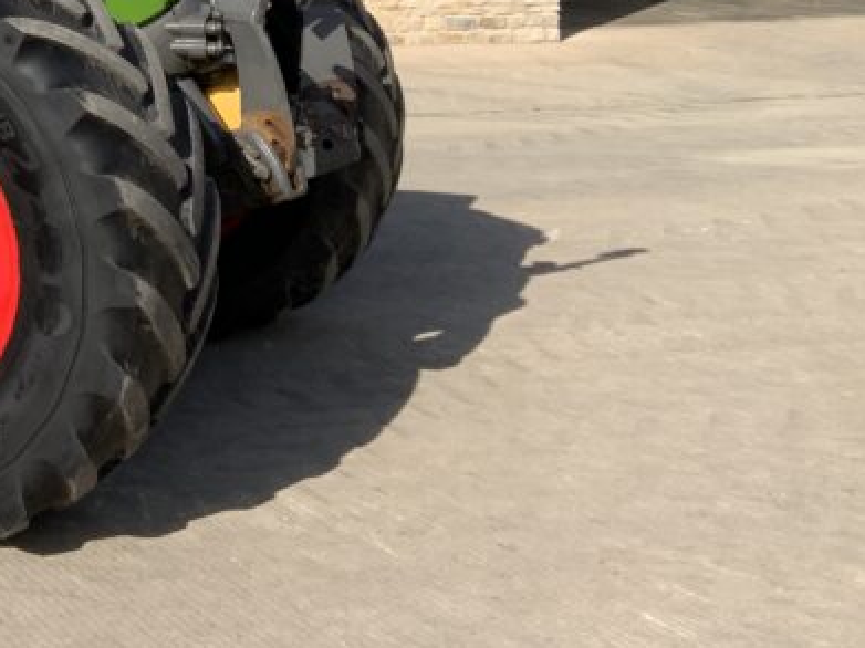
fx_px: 1899
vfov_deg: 18.2
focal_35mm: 76
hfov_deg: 23.4
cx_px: -186
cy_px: -161
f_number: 1.8
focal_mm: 3
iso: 16
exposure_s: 1/1490
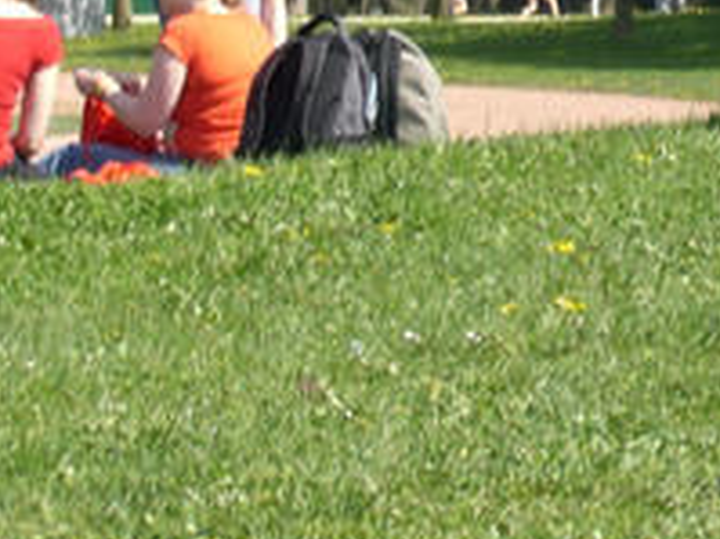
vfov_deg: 4.0
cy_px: -304
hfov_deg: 5.4
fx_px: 7629
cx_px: 999
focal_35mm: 367
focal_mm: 18.9
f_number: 5.4
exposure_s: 1/200
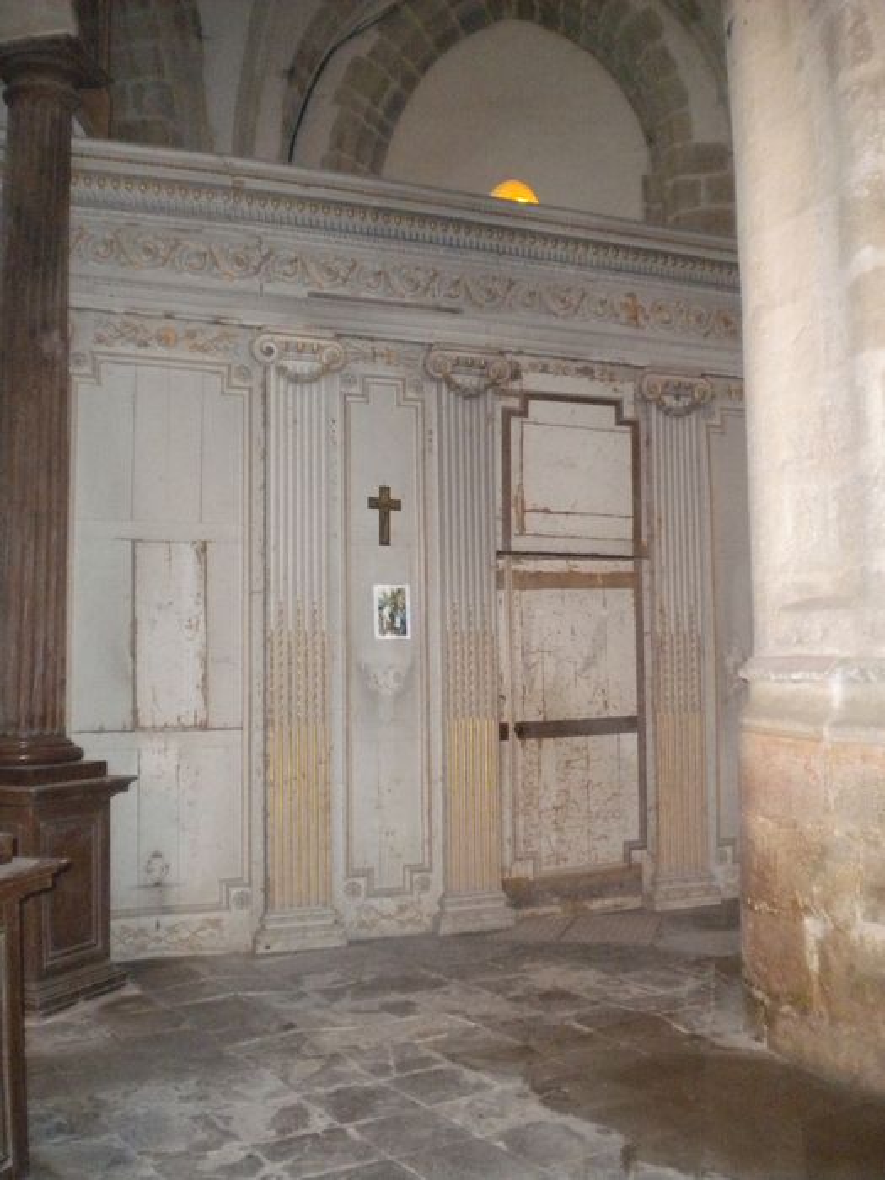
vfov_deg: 52.6
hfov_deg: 40.7
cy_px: 590
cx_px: 442
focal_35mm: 35
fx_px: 1193
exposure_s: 1/30
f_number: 3.1
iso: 800
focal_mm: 6.3
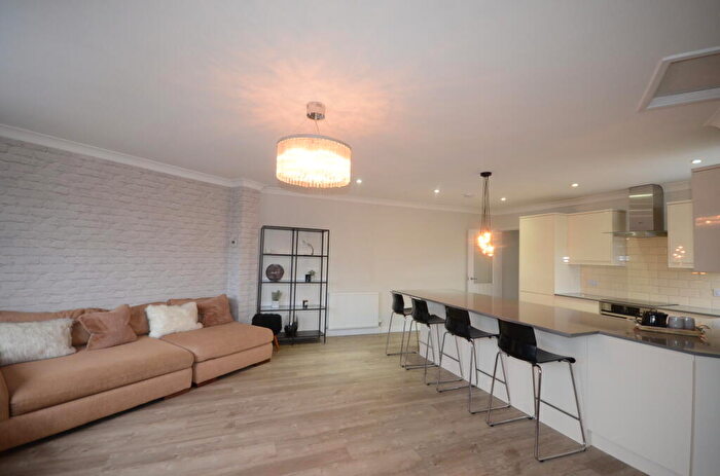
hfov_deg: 100.5
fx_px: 299
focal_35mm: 15
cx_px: 360
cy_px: 238
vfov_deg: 77.0
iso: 1400
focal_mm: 10
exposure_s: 1/100
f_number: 5
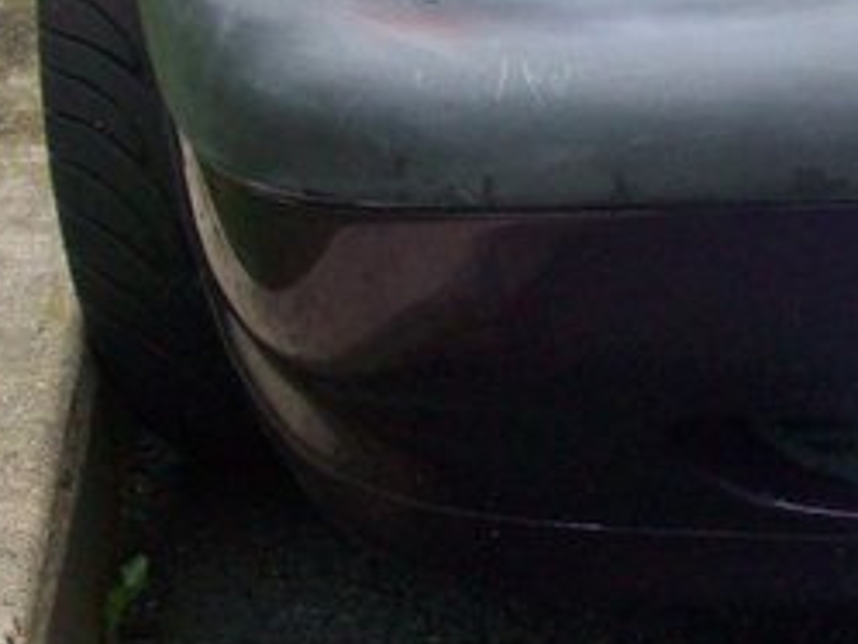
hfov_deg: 14.3
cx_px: 927
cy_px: -83
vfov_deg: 10.8
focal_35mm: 135
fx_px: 3348
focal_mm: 9.4
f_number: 3.4
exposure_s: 1/50.4
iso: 160
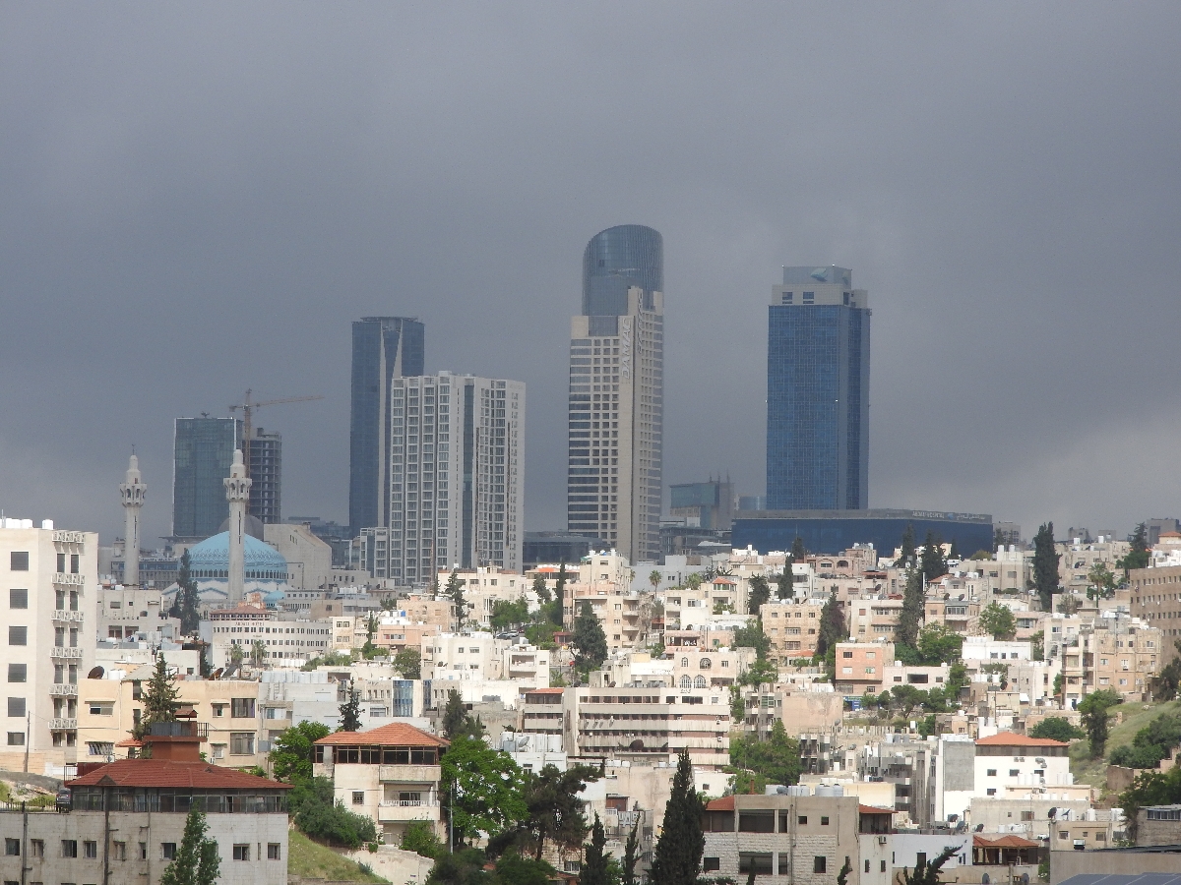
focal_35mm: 180
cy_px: 442
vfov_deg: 8.2
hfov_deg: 11.0
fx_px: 6141
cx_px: 590
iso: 100
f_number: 5.3
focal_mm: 32.2
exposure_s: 1/800
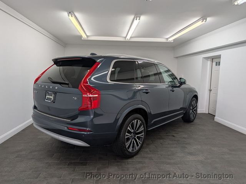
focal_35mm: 24
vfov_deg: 56.8
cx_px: 123
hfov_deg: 71.6
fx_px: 171
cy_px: 92
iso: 18
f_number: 1.68
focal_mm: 6.9
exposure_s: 1/248
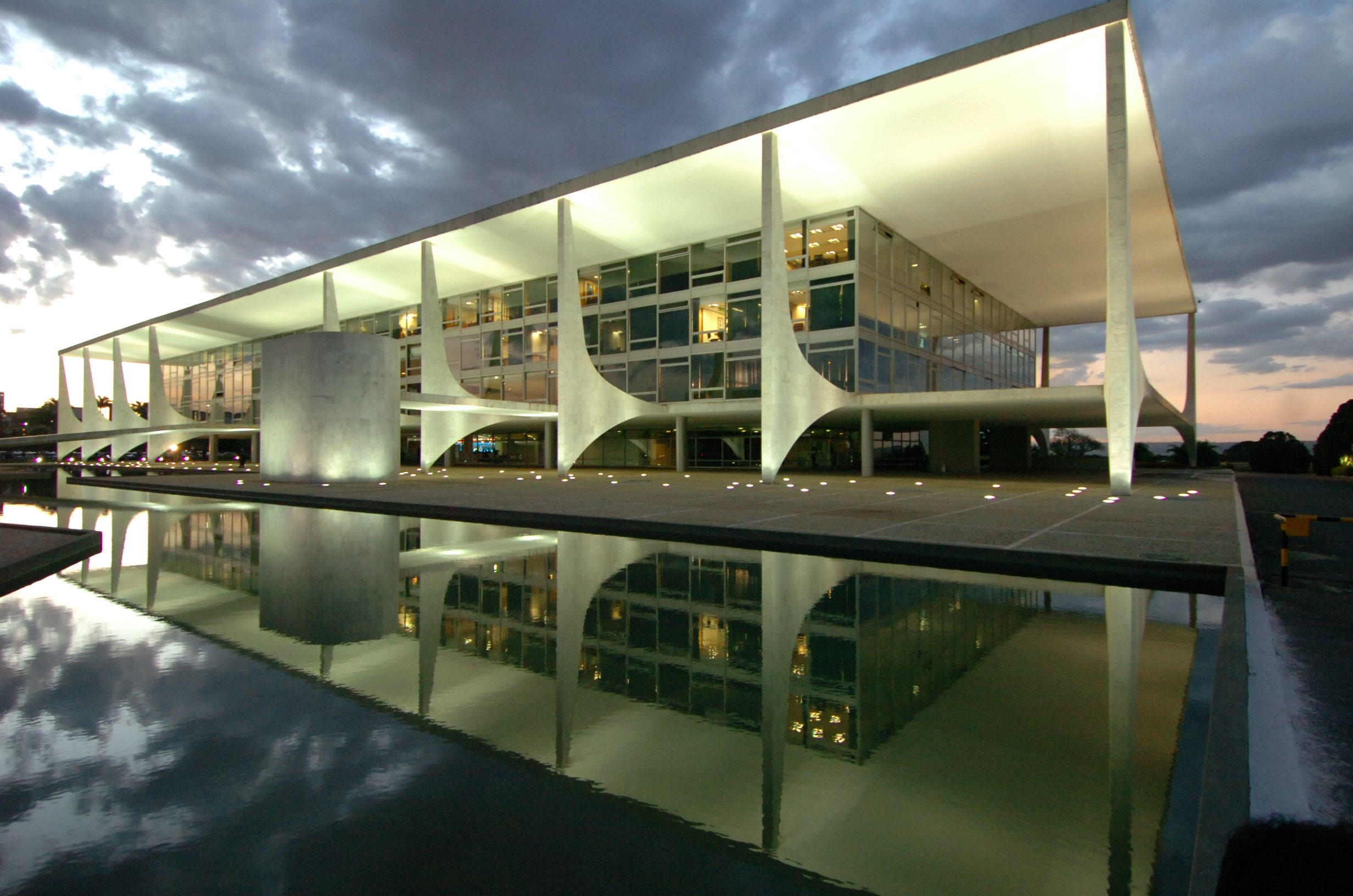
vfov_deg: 67.1
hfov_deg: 90.1
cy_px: 448
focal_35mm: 18
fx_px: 675
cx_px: 676
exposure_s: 1/50
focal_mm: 12
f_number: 4
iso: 1000
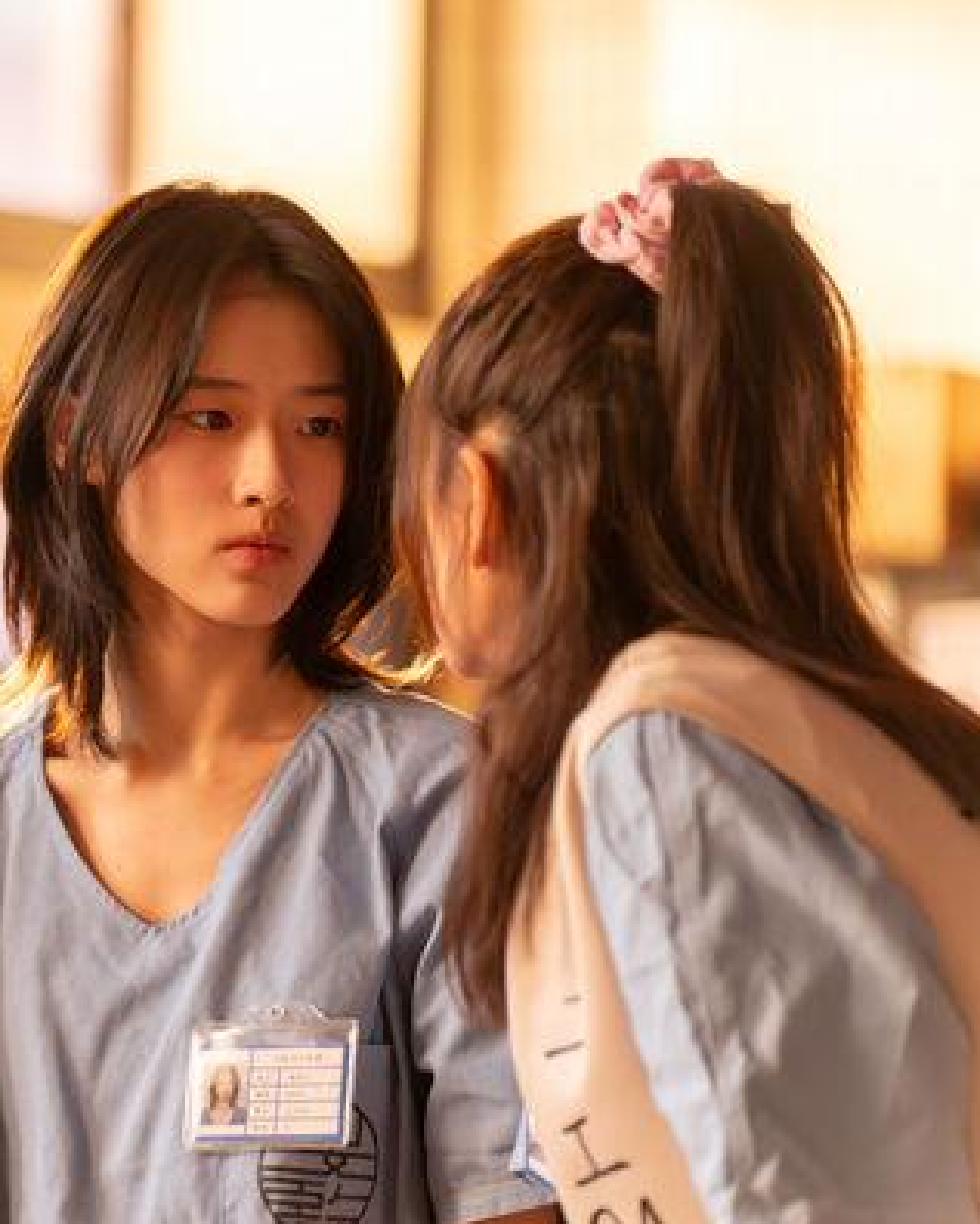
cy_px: 609
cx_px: 83
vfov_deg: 11.7
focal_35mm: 165
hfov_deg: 9.3
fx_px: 5980
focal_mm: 116
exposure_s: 1/250
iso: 3200
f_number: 2.8
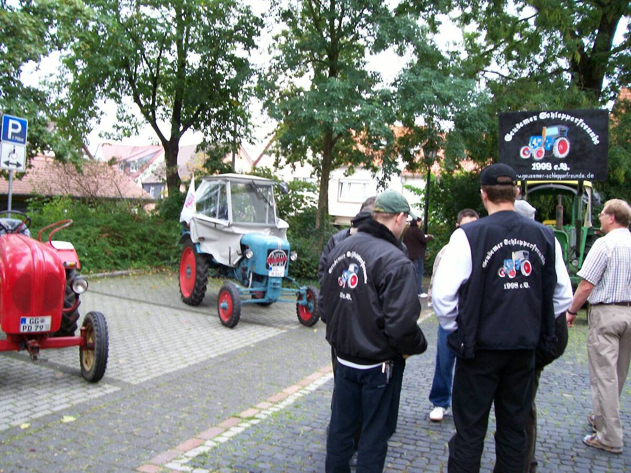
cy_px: 236
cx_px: 316
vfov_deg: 41.8
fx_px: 620
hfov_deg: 54.0
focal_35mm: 34
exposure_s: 1/76.5
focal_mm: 5.6
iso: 80
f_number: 2.7
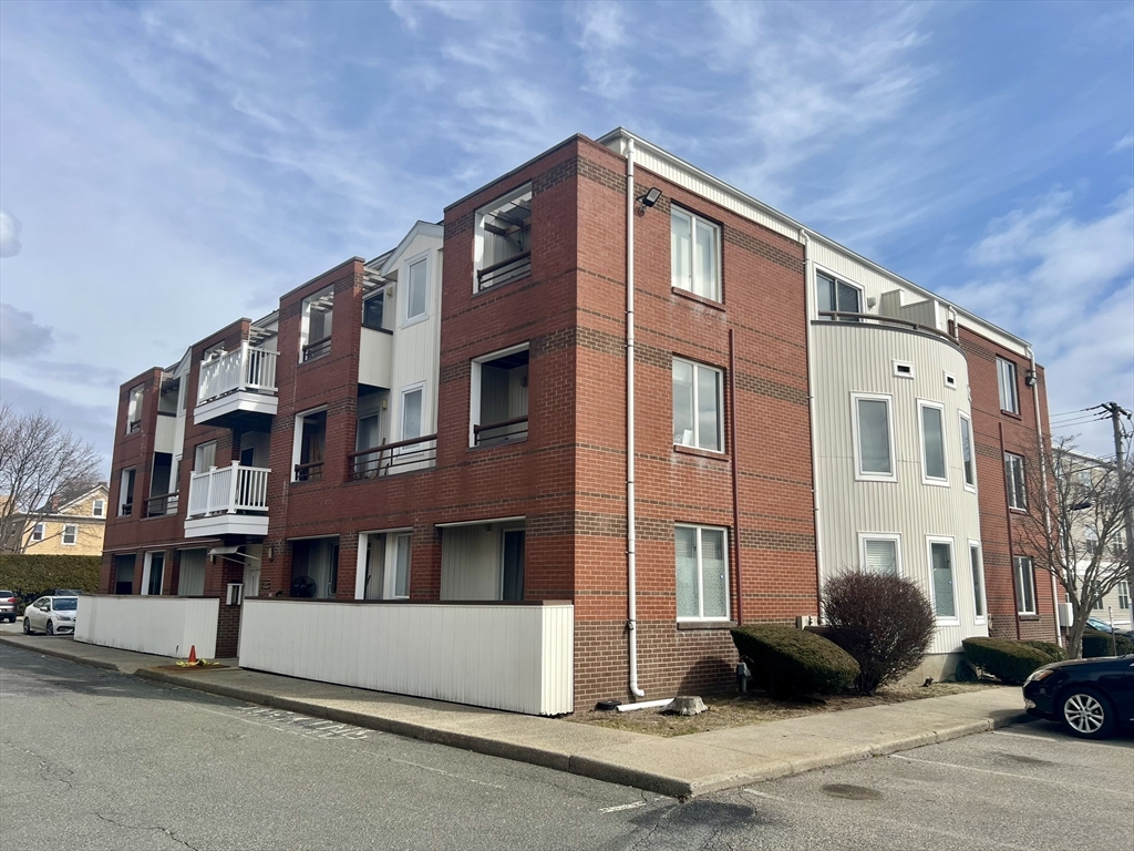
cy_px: 426
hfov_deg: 67.3
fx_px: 852
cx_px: 567
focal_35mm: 26
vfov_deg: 53.1
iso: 50
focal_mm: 5.7
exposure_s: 1/6211
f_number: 1.5
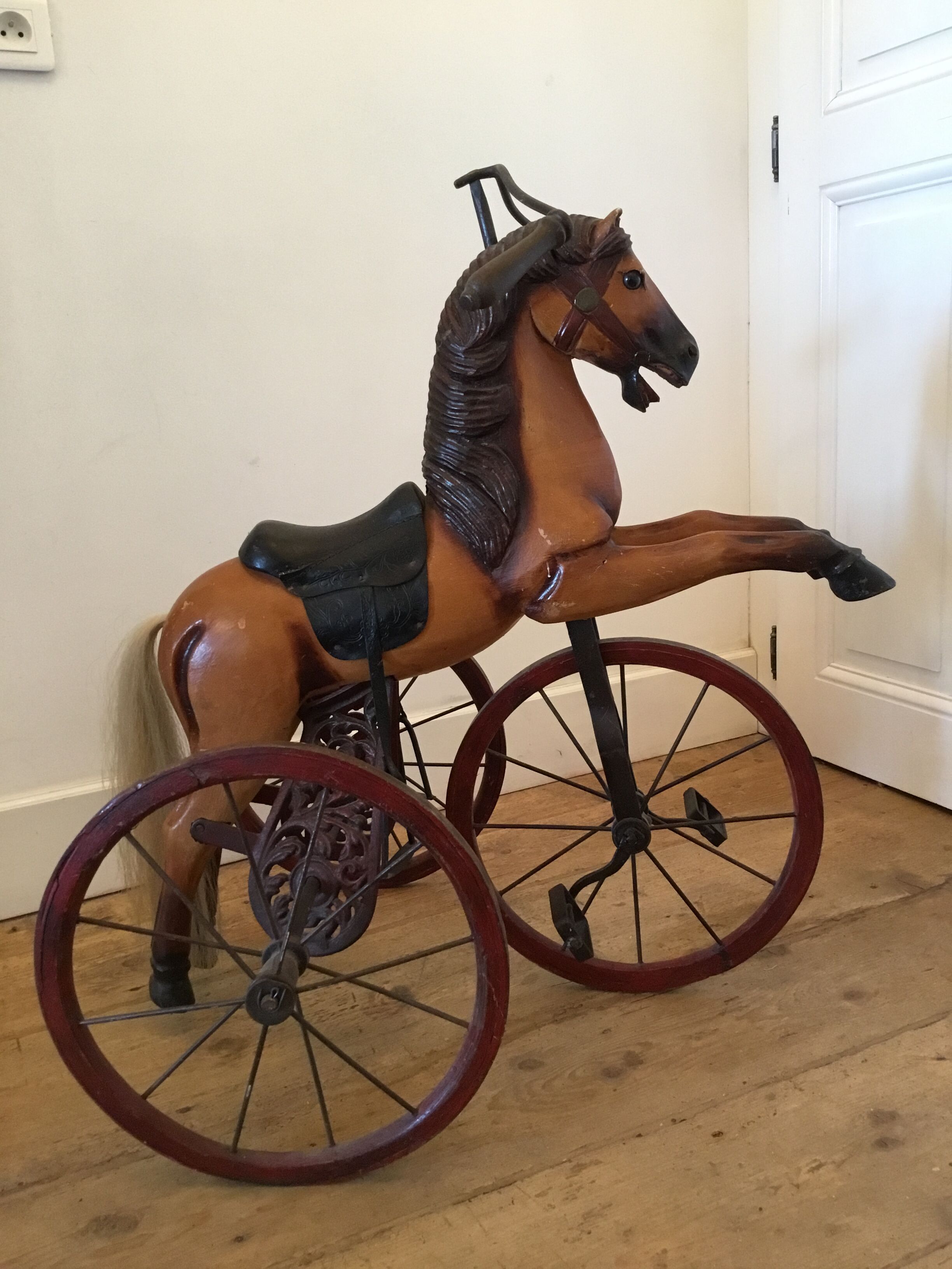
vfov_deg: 58.4
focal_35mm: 31
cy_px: 634
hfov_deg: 45.4
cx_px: 476
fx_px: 1137
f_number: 2.4
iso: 200
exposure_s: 1/33
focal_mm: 3.3
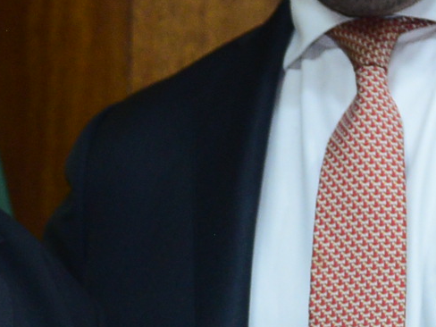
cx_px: -231
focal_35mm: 344
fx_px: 4333
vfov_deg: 4.3
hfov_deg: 5.7
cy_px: 214
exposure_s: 1/125
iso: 2000
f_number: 4.5
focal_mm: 58
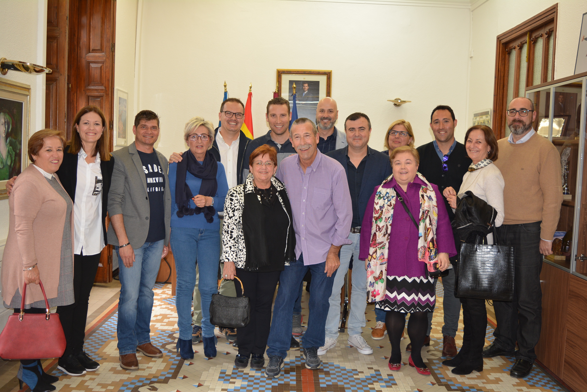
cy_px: 196
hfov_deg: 55.1
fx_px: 563
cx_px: 294
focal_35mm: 34
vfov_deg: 38.4
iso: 400
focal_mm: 23
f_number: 4
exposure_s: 1/60
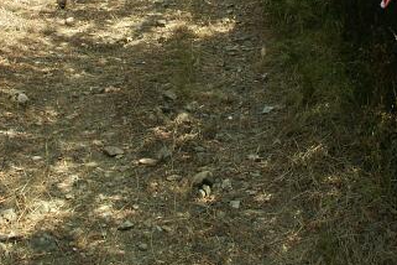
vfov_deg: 18.7
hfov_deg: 29.6
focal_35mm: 68
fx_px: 750
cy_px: -71
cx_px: 224
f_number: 8
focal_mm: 5.86
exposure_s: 1/100
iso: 100
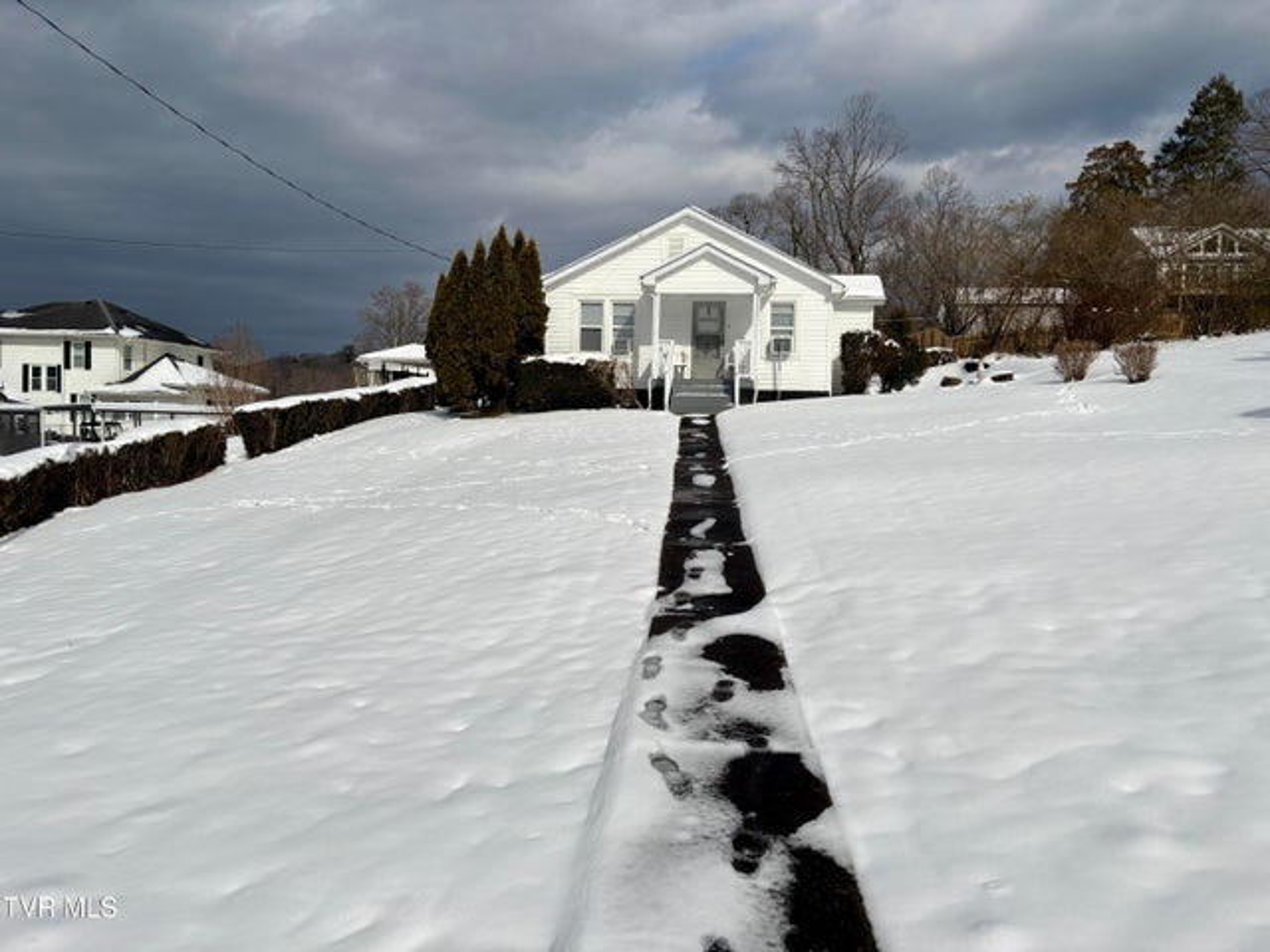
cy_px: 476
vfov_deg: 53.1
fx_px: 954
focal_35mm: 26
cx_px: 635
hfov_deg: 67.3
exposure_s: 1/12195
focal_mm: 5.96
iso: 50
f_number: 1.6
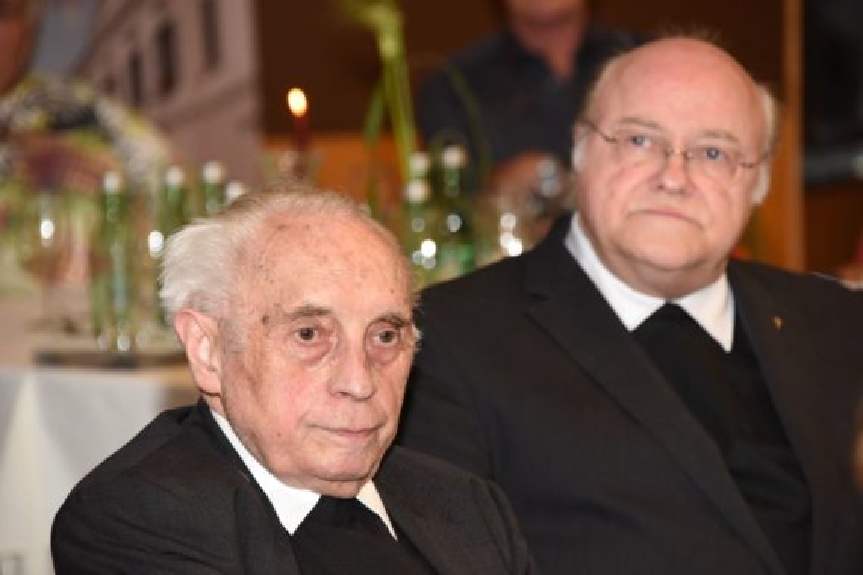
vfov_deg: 5.5
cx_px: 432
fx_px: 5993
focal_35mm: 250
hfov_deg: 8.2
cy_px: 288
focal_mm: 250
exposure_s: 1/250
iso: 2200
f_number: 7.1
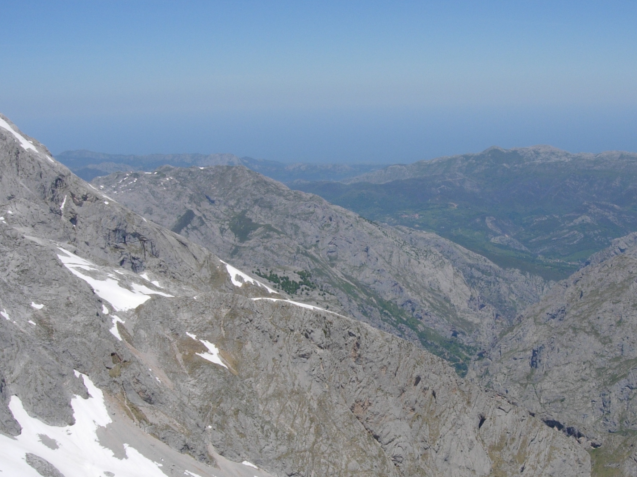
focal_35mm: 56
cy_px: 308
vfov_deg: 26.0
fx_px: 1030
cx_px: 440
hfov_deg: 33.9
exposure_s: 1/1117
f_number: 4.8
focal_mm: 7.8
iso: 64
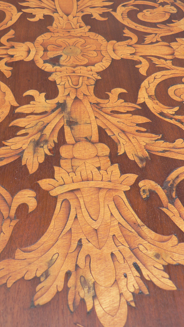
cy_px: 166
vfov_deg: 50.5
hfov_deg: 29.7
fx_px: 347
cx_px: 80
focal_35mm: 40
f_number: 2.8
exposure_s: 1/125
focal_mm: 6
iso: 80
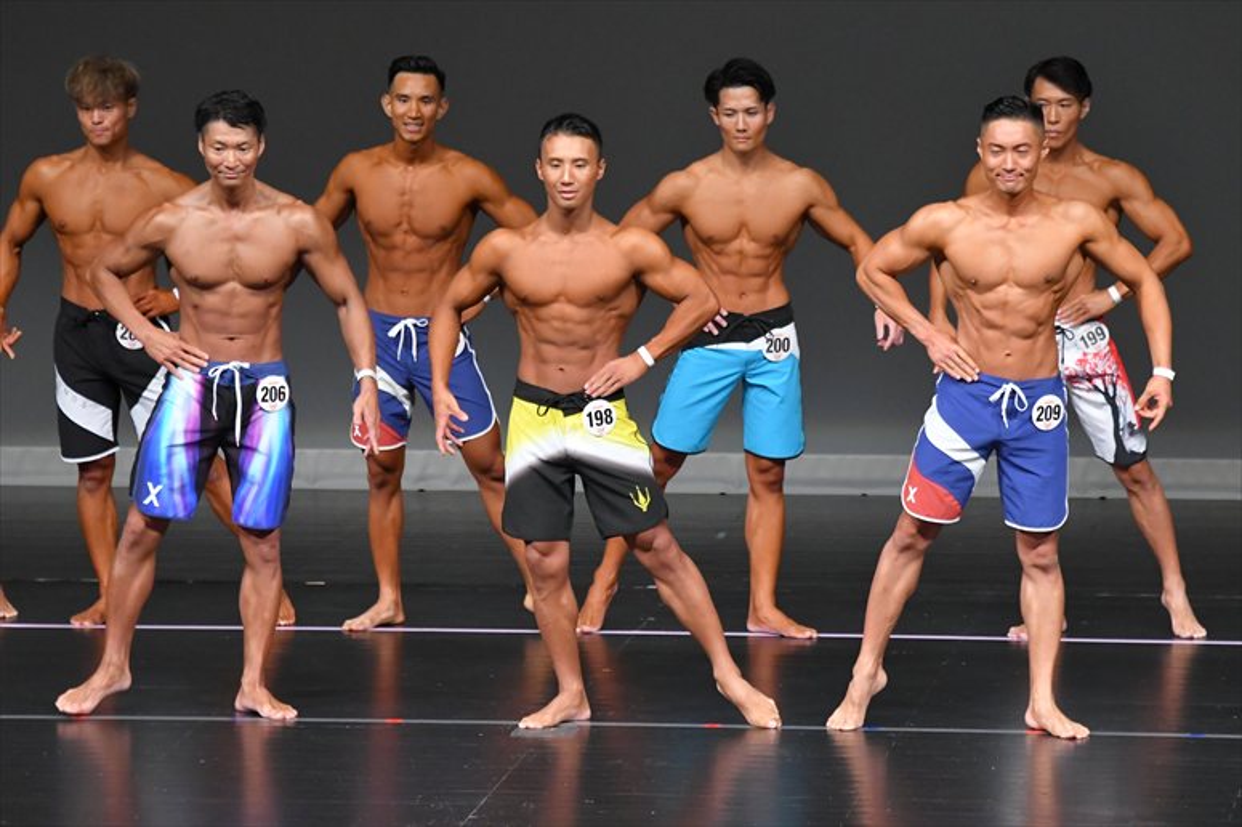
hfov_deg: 7.2
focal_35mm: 285
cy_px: 414
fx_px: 9828
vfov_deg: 4.8
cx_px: 621
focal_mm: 190
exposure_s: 1/400
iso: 4000
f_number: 5.6
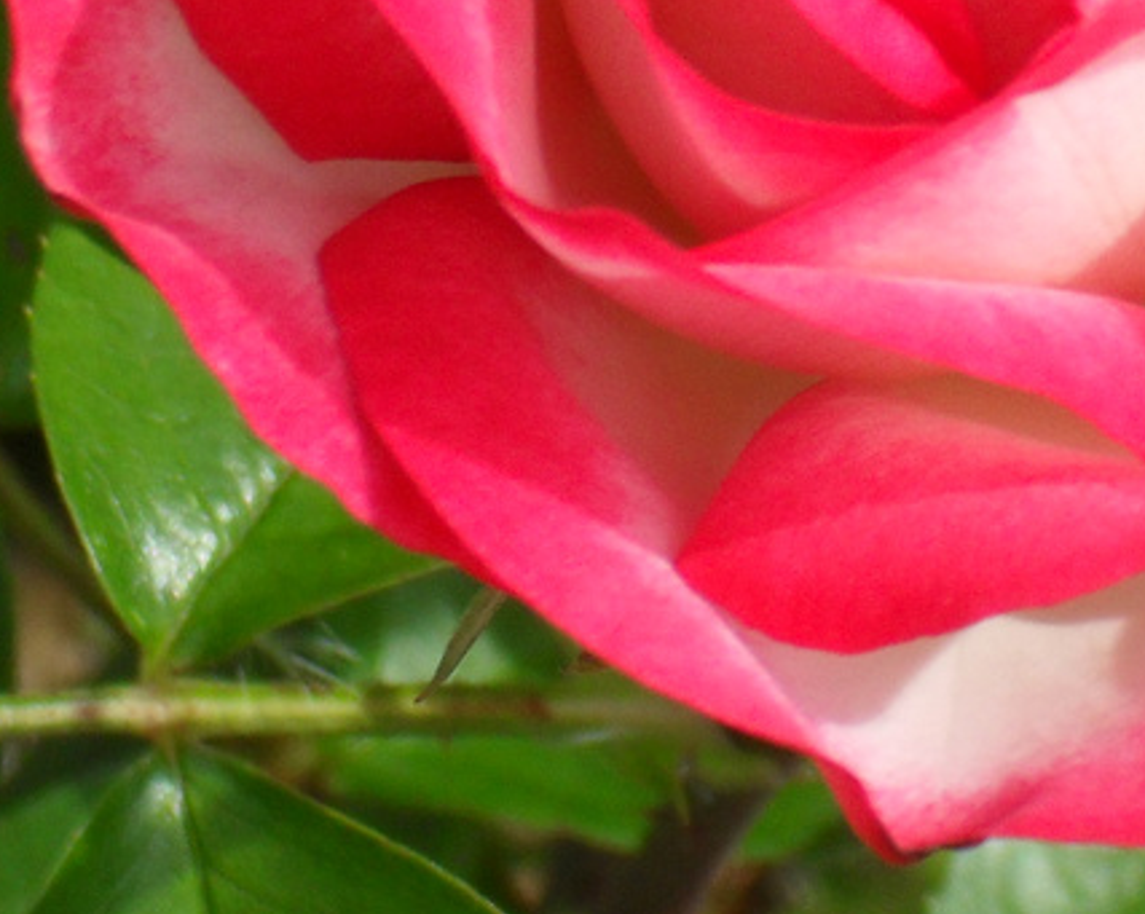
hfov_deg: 5.6
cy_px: -279
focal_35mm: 346
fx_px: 11717
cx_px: 989
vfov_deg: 4.5
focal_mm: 18.9
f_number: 5.8
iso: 100
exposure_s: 1/350
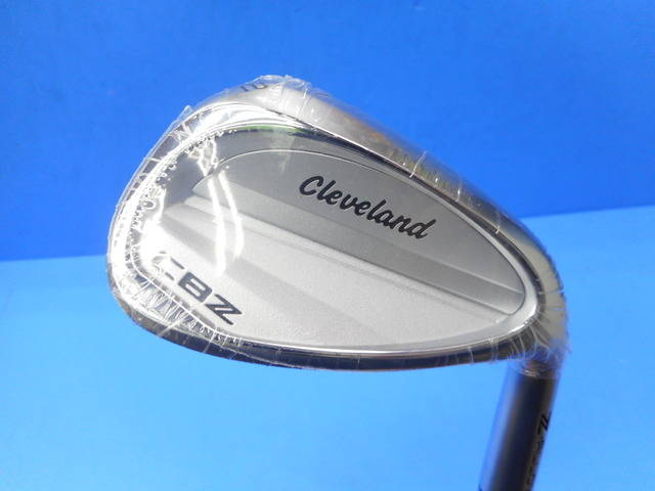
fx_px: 473
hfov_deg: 69.4
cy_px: 246
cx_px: 328
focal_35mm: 25
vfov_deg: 54.9
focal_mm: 4.5
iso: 125
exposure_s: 1/30
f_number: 3.7
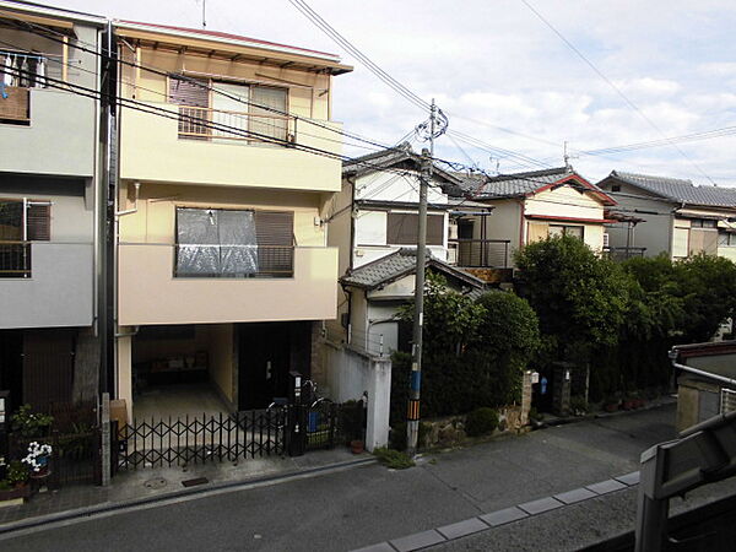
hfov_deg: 67.3
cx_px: 368
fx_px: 553
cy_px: 276
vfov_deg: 53.1
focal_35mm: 26
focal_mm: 4.6
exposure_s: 1/320
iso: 100
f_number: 3.5
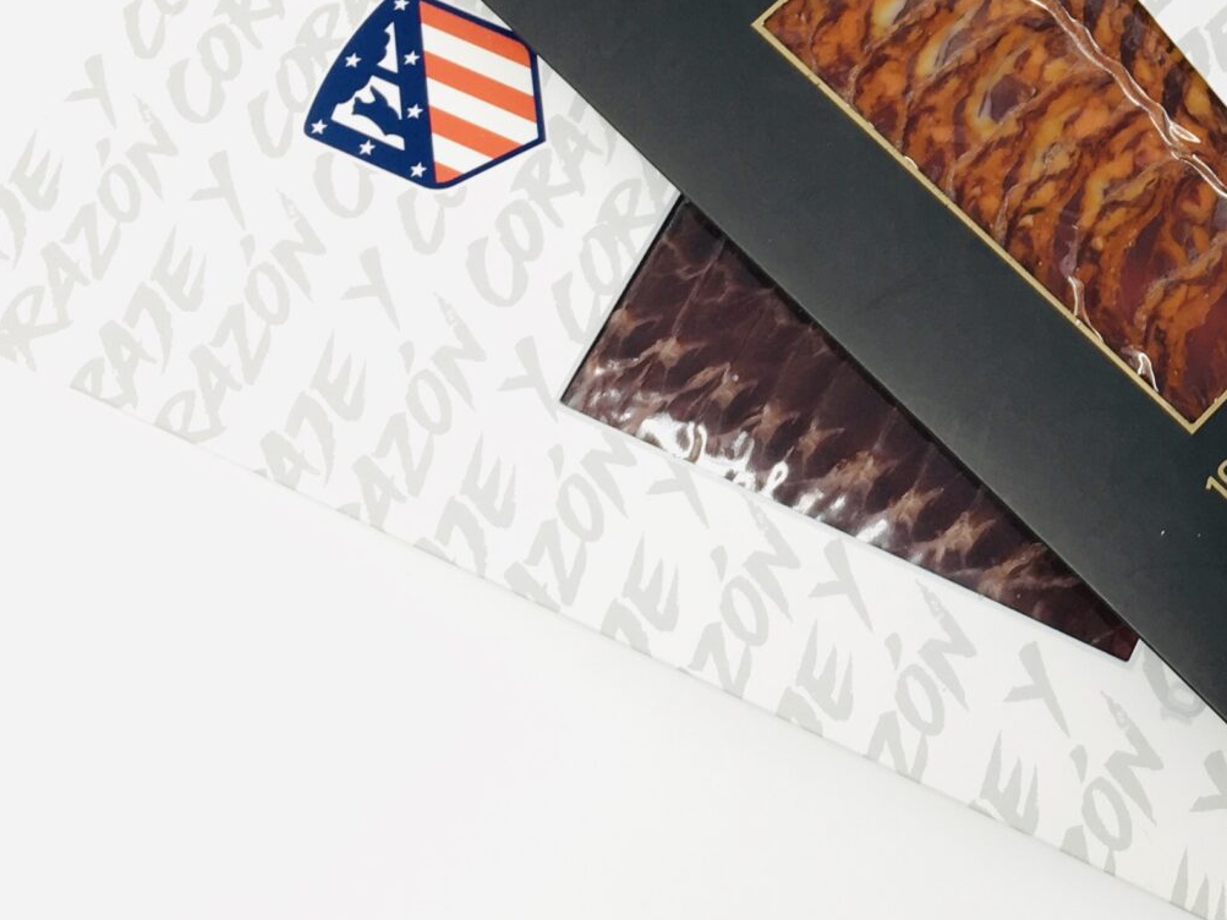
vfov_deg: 19.1
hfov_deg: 24.3
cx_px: 1404
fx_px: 2623
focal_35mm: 74
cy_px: -83
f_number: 2.2
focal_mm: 4.15
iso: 25
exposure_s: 1/33
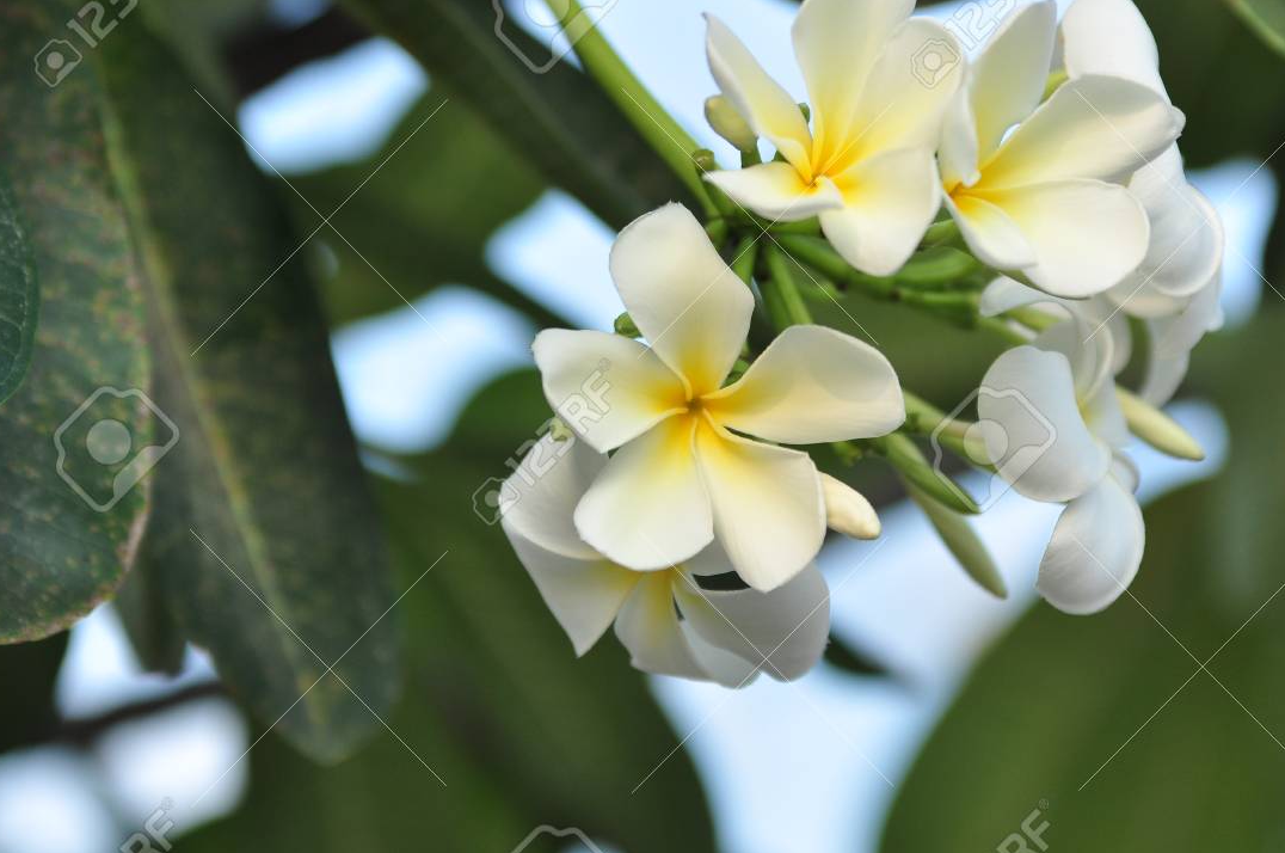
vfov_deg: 6.7
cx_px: 764
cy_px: 398
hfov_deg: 10.1
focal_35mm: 203
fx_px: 7235
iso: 200
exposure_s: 1/800
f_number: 3.5
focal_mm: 112
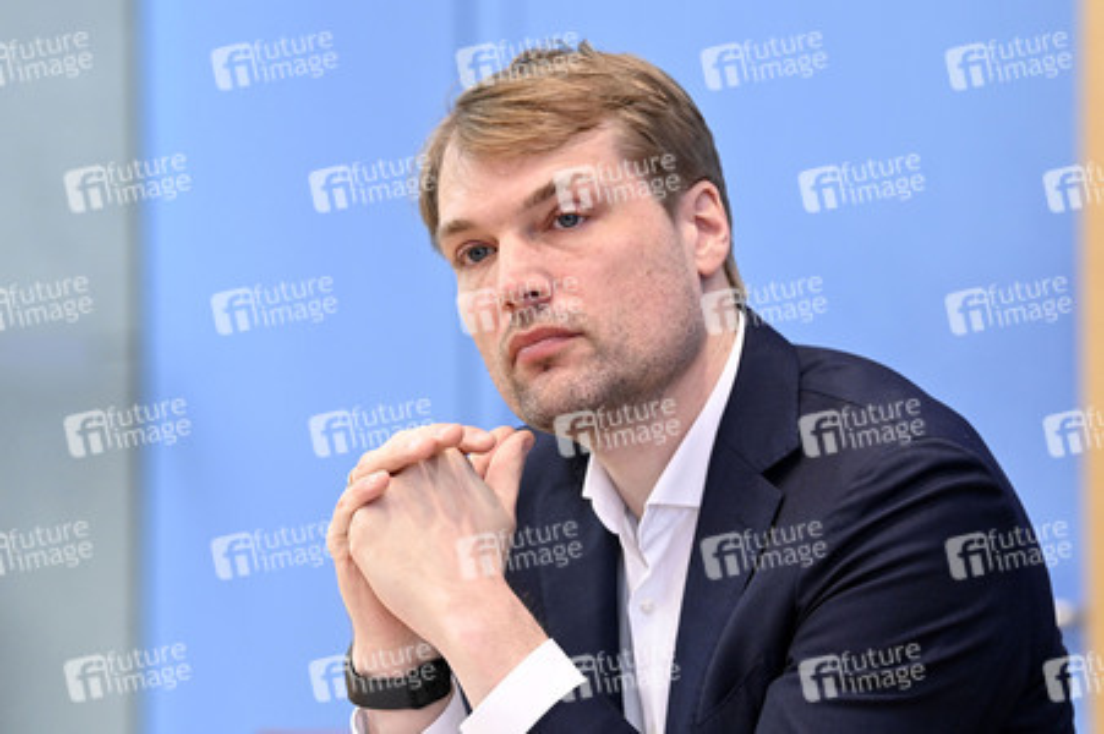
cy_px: 367
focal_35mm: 200
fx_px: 6129
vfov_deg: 6.9
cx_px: 552
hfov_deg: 10.3
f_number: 5
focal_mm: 200
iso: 4000
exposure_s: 1/640
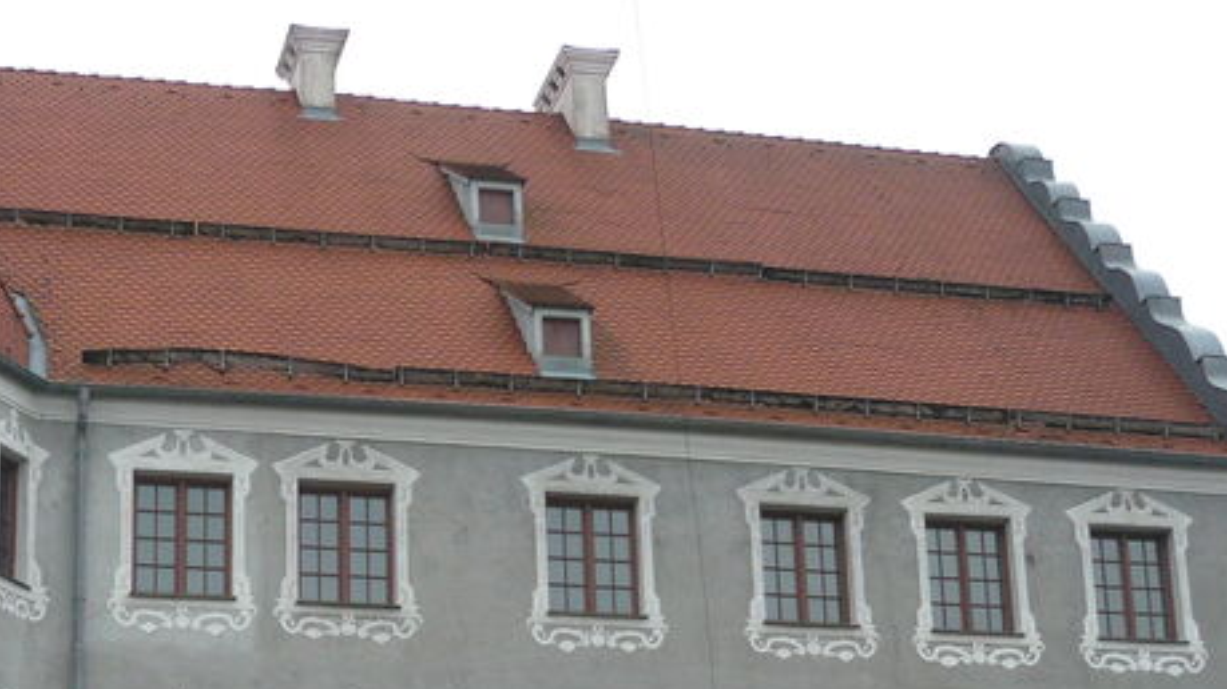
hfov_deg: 27.5
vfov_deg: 15.5
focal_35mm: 76
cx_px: 318
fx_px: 2472
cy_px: 758
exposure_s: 1/320
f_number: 3.3
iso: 100
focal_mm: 6.6
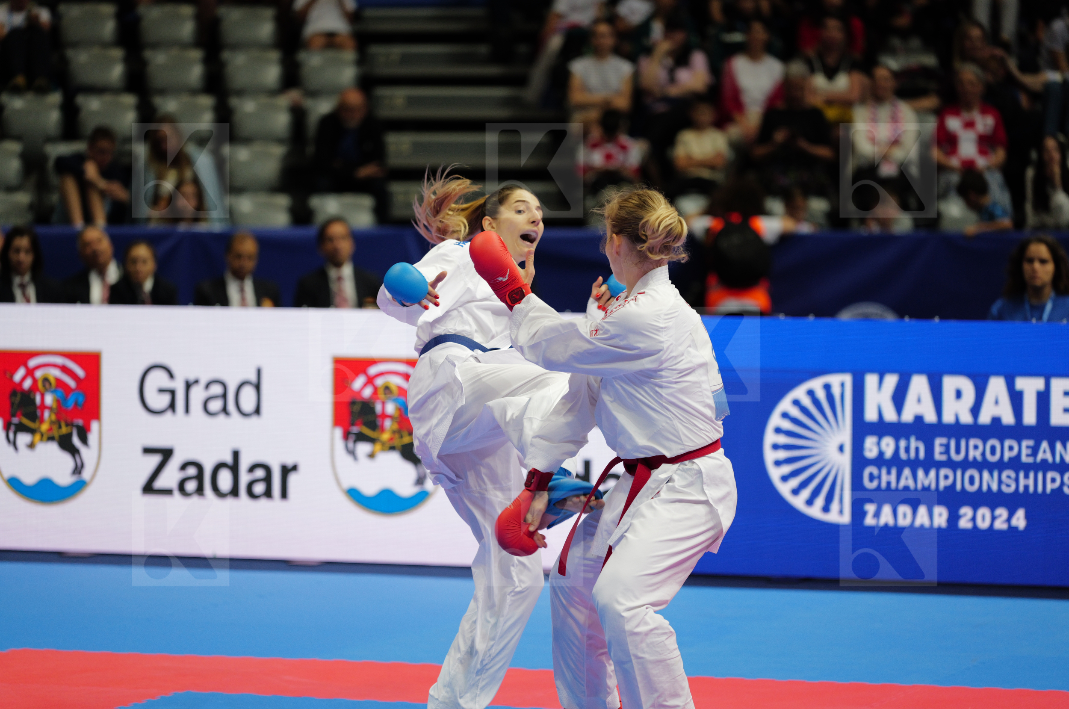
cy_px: 354
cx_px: 534
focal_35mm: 156
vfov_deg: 8.8
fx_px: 4625
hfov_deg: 13.2
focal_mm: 156
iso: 1600
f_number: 2.8
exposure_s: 1/1000
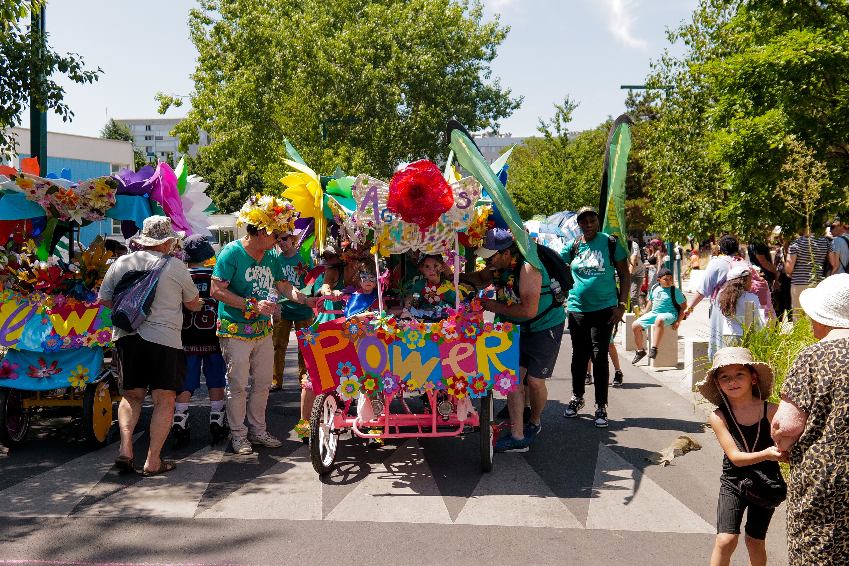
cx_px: 424
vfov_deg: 36.9
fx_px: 849
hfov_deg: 53.1
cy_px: 283
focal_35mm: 36
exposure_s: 1/3200
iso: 800
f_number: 4.5
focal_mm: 24
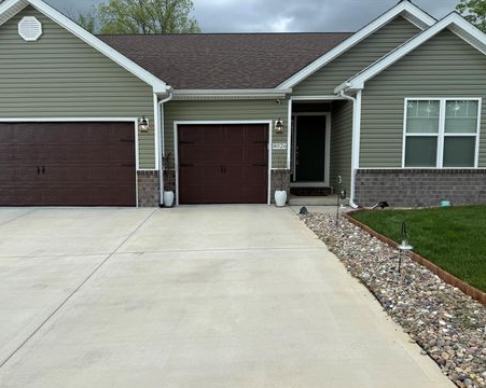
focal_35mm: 26
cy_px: 198
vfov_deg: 54.9
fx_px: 374
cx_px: 224
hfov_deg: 66.0
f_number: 1.78
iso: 80
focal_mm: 6.76
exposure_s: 1/1361
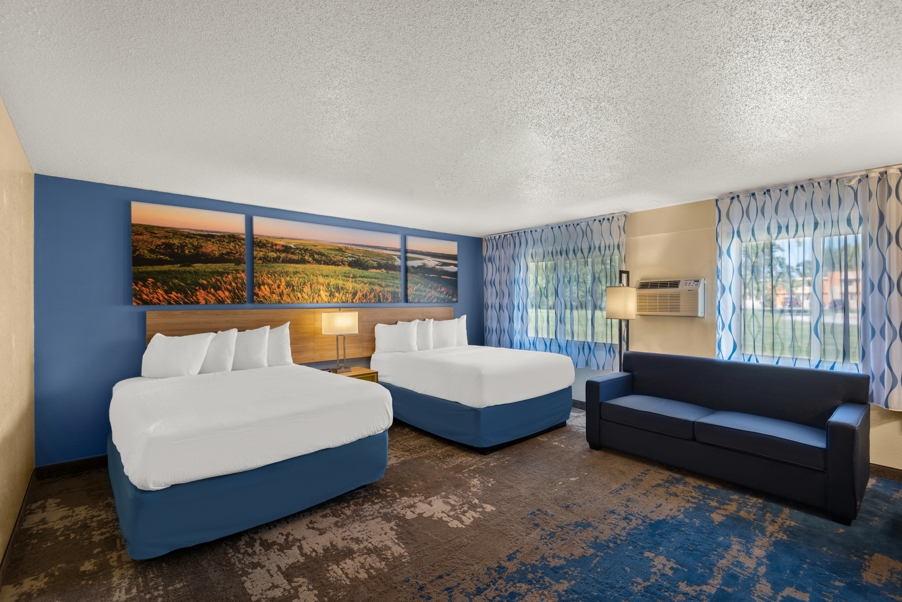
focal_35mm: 16
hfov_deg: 96.7
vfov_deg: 73.8
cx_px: 451
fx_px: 401
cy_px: 301
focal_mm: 16
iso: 125
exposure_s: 3
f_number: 9
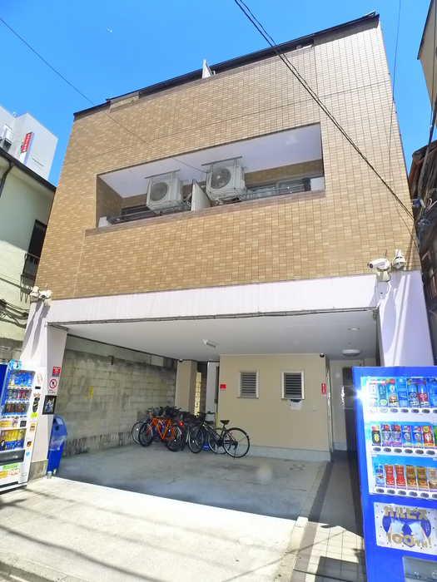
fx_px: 404
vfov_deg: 71.6
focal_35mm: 24
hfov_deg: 56.8
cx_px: 218
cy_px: 291
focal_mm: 5.1
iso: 400
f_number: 4
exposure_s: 1/500
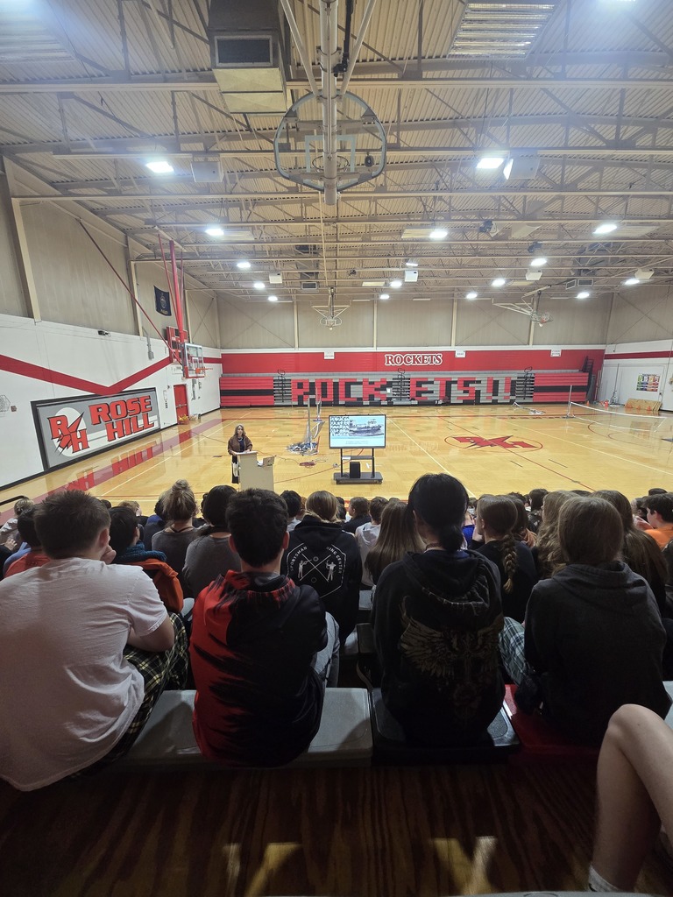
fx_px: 337
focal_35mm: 13
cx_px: 336
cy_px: 448
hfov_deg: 89.9
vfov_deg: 106.2
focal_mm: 2.2
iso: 250
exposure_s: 1/60
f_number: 2.2
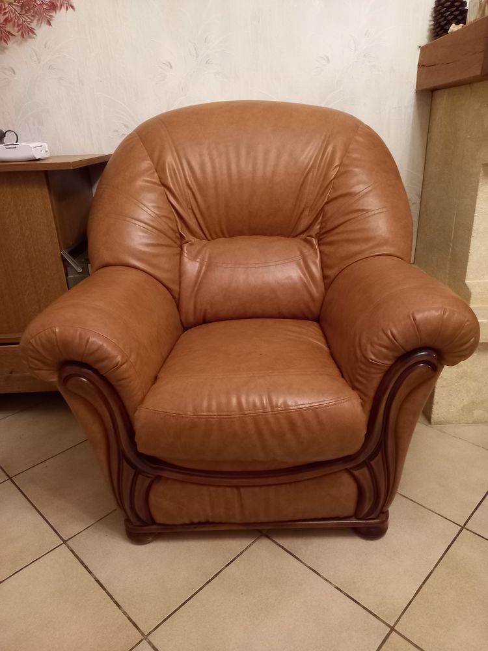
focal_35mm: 25
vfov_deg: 69.4
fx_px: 470
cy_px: 326
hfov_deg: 54.9
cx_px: 244
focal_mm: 4.6
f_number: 2
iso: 500
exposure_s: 1/20
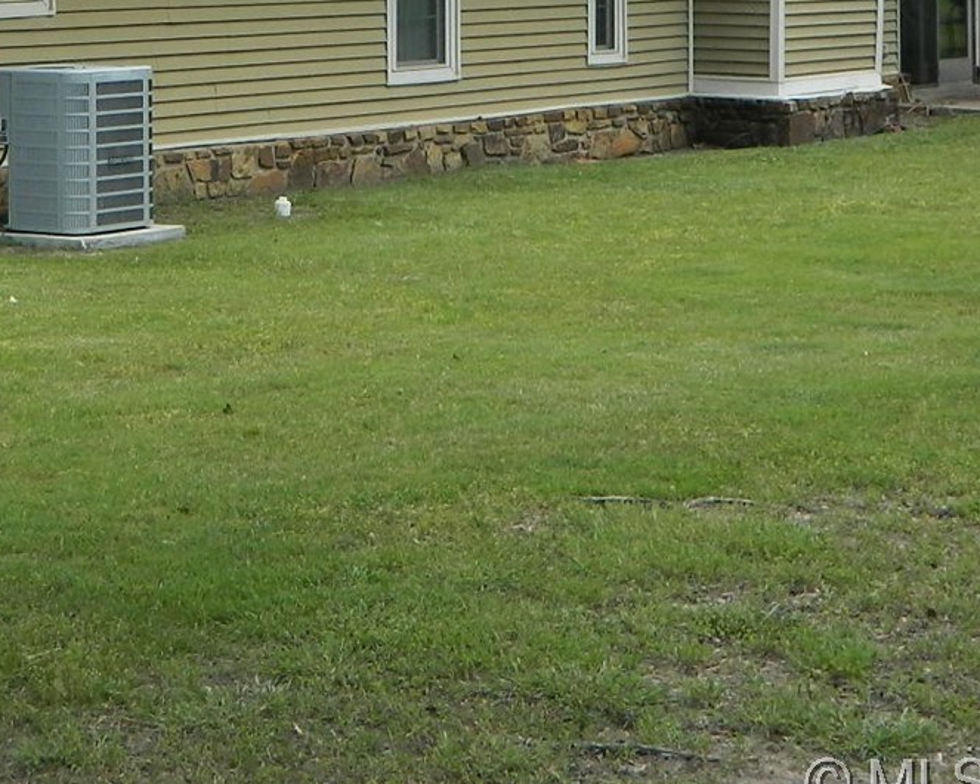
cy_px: -220
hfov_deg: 19.3
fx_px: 2871
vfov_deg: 14.9
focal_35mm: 99
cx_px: 294
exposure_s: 1/500
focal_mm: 6.2
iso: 80
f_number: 3.3
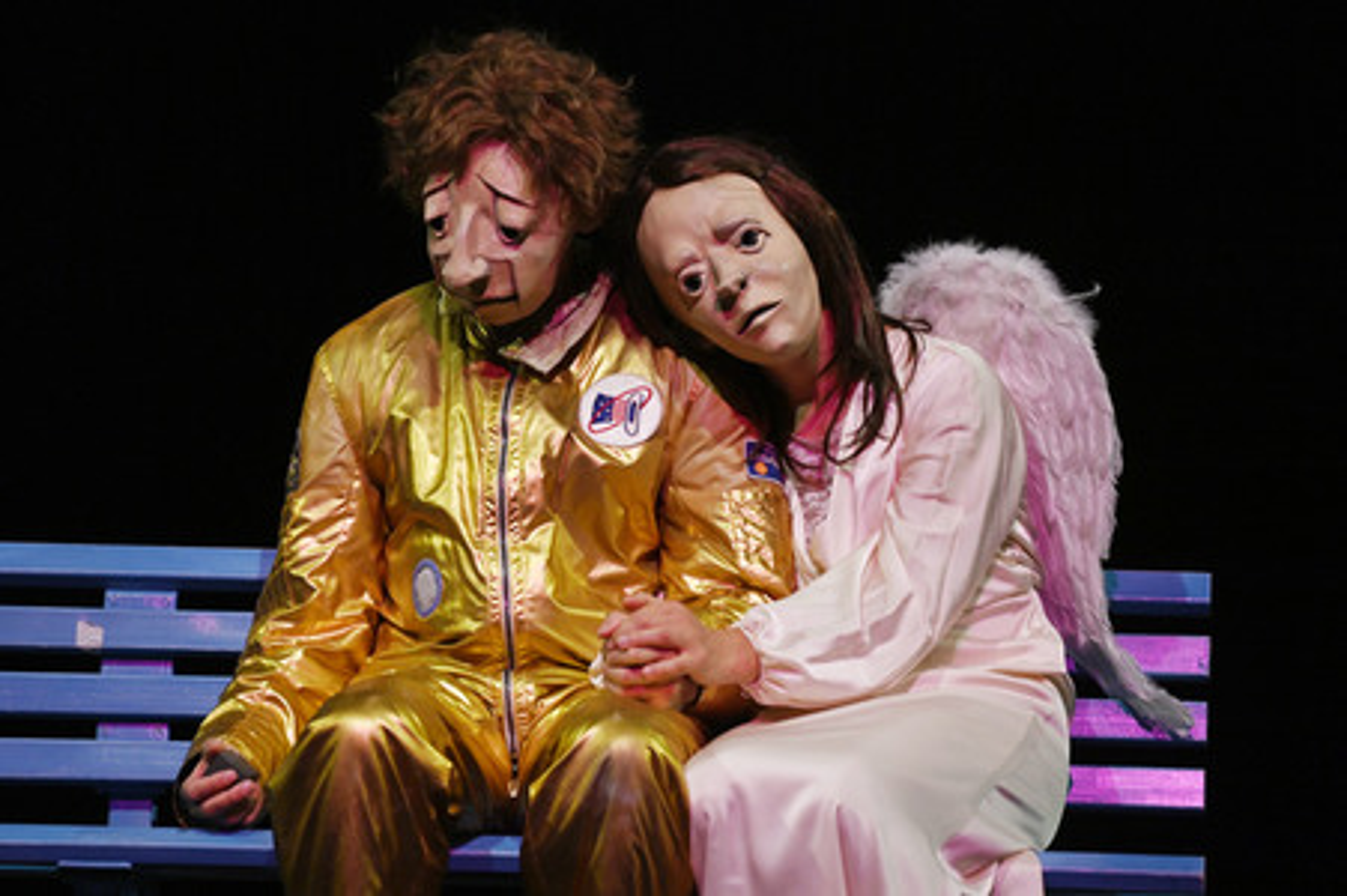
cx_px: 674
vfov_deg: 4.2
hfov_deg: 6.2
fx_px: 12338
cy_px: 448
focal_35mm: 330
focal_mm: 330
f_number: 5.6
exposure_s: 1/400
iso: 3200
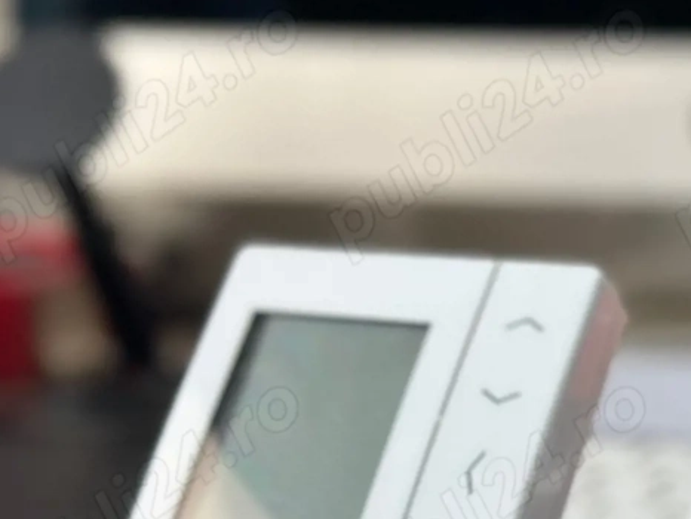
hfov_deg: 18.7
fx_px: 2057
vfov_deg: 14.1
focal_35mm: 103
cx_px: 658
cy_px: 531
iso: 80
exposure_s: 1/143
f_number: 1.78
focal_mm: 6.86
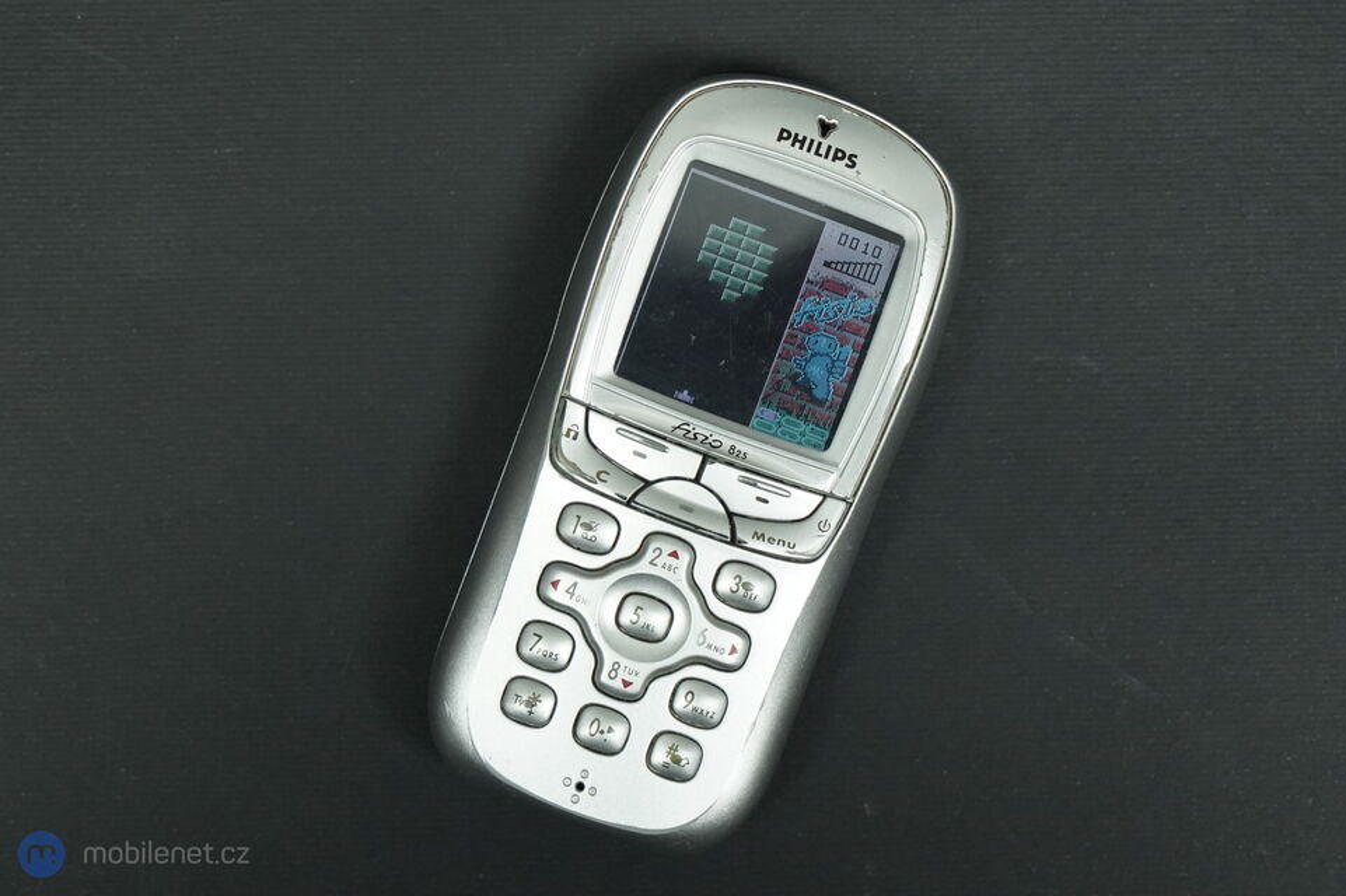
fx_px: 1869
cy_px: 448
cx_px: 673
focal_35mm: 50
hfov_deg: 39.6
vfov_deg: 27.0
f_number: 8
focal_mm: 50
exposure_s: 1/160
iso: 5000
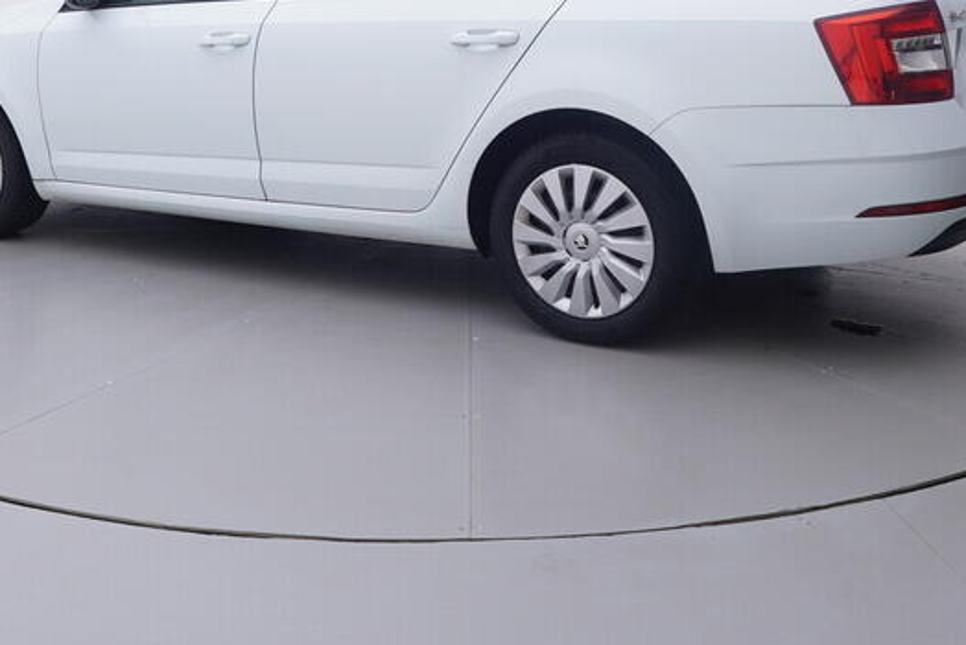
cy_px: 68
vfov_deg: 29.4
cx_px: 470
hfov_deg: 44.5
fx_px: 1181
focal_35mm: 44
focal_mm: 15
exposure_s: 1/80
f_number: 5
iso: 200
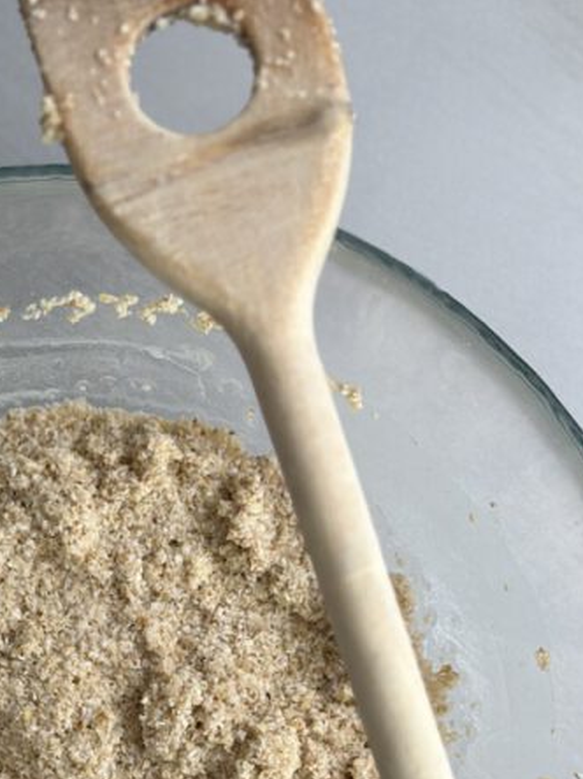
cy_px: 702
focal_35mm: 111
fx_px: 2494
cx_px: 100
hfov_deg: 13.3
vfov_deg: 17.5
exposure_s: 1/121
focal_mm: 6.86
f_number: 1.78
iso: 100
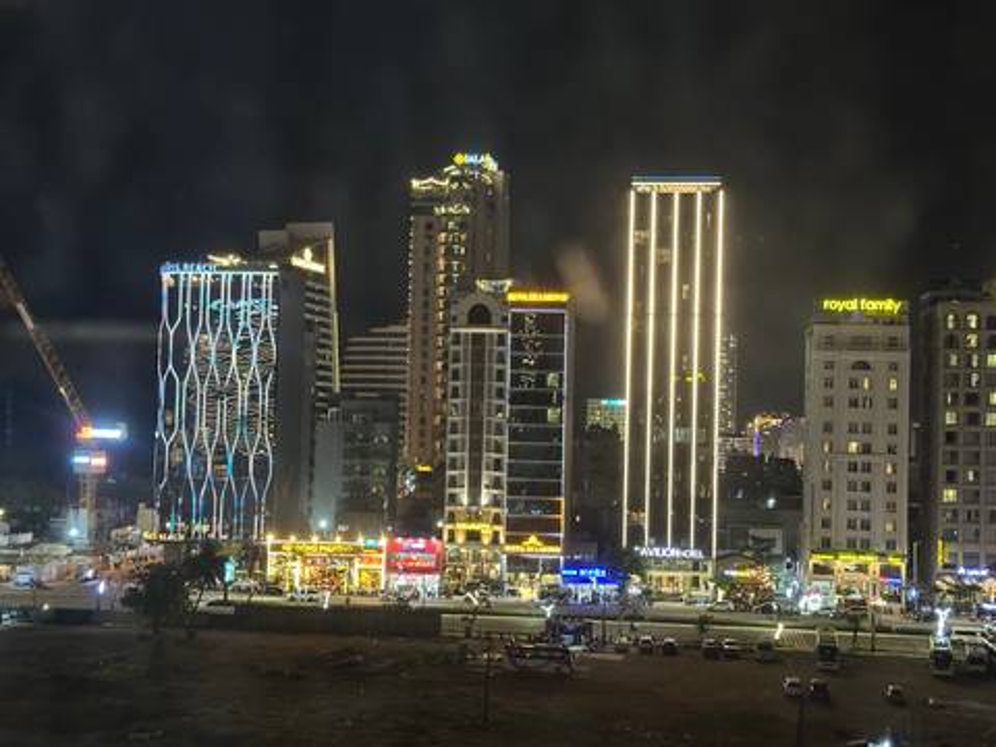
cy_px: 374
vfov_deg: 30.3
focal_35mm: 48
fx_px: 1381
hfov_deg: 39.7
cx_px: 498
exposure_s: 1/25
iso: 500
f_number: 1.78
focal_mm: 6.86
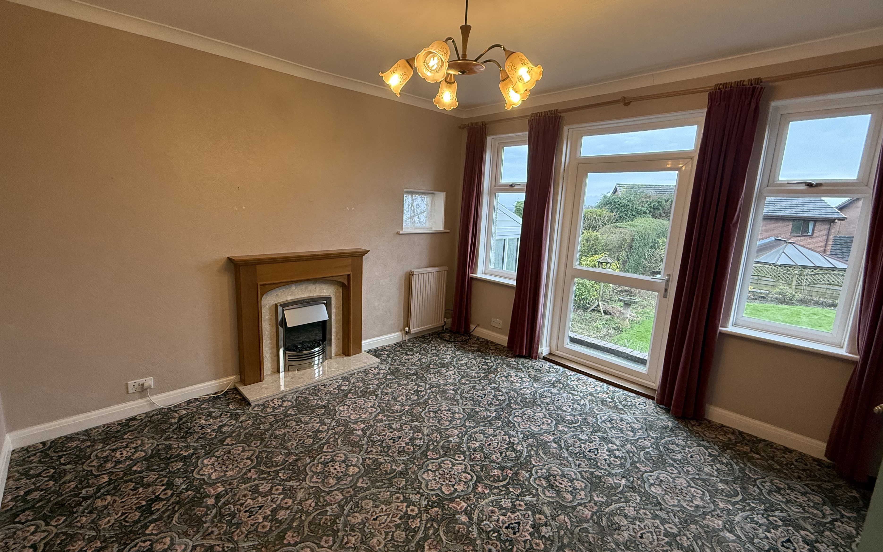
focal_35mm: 16
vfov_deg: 71.2
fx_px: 385
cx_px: 416
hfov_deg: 97.7
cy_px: 267
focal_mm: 2.22
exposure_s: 1/99
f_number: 2.2
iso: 250
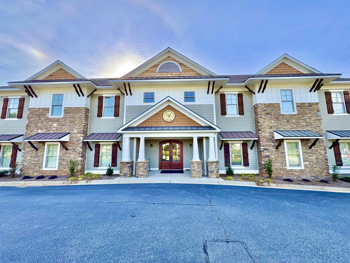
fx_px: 142
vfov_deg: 85.7
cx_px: 175
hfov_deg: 102.1
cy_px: 132
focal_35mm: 14
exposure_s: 1/482
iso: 64
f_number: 2.2
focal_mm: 2.22
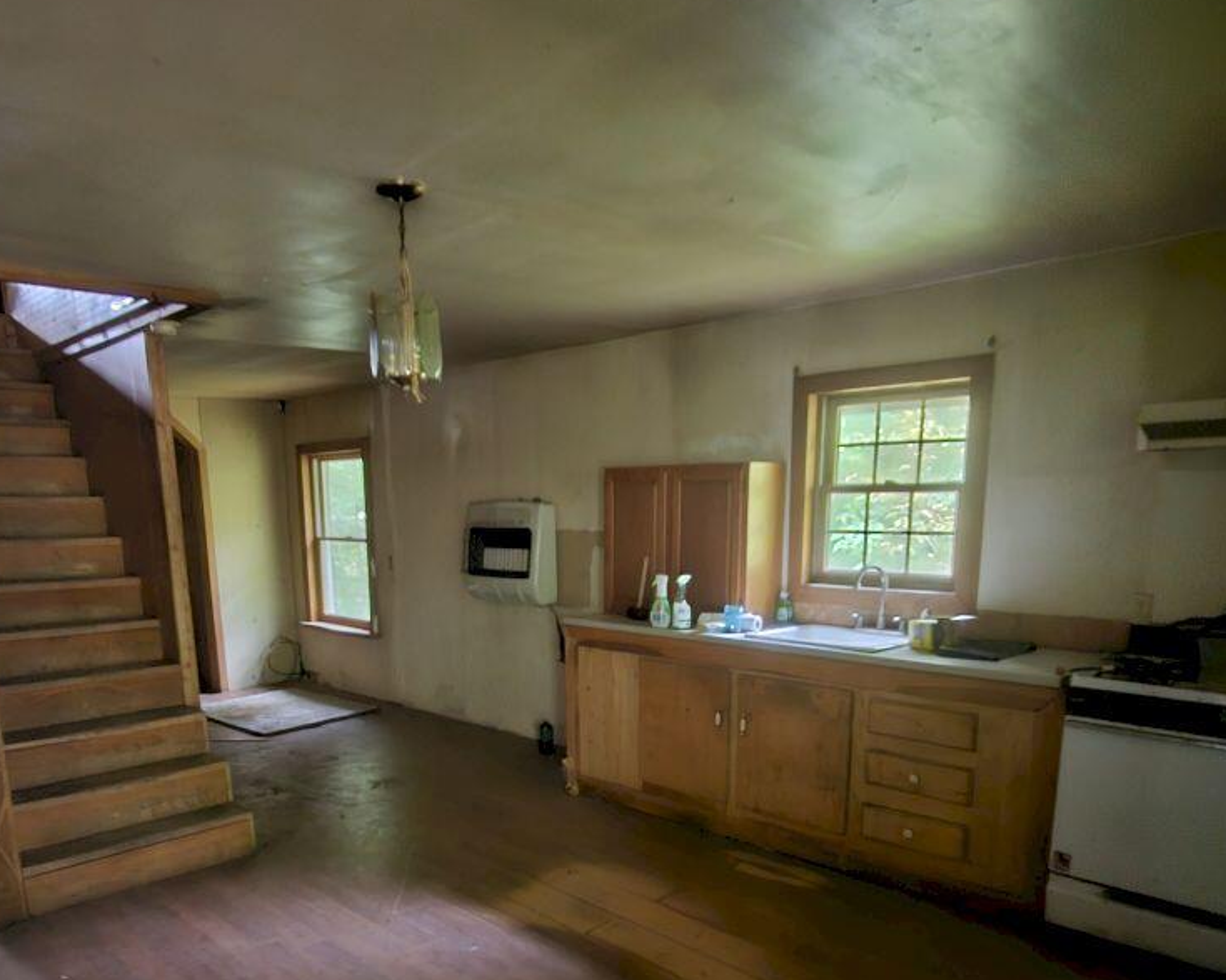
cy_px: 675
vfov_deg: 59.1
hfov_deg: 72.6
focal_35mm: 23
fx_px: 835
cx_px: 583
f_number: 2.2
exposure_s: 1/8
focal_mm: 2.2
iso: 1000
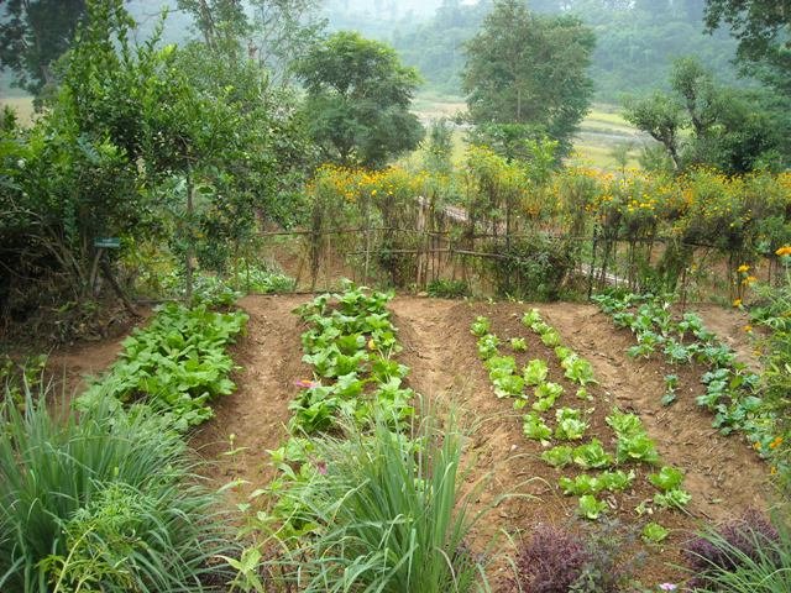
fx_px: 800
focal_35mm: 35
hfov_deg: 52.6
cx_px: 396
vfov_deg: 40.7
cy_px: 296
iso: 64
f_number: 2.8
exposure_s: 1/84
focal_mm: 5.7
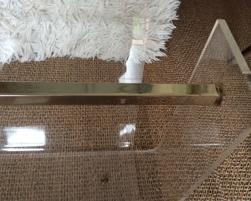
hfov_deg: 52.8
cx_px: 128
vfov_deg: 43.4
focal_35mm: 34
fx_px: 253
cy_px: 100
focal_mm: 3.3
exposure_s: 1/25
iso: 80
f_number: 2.4
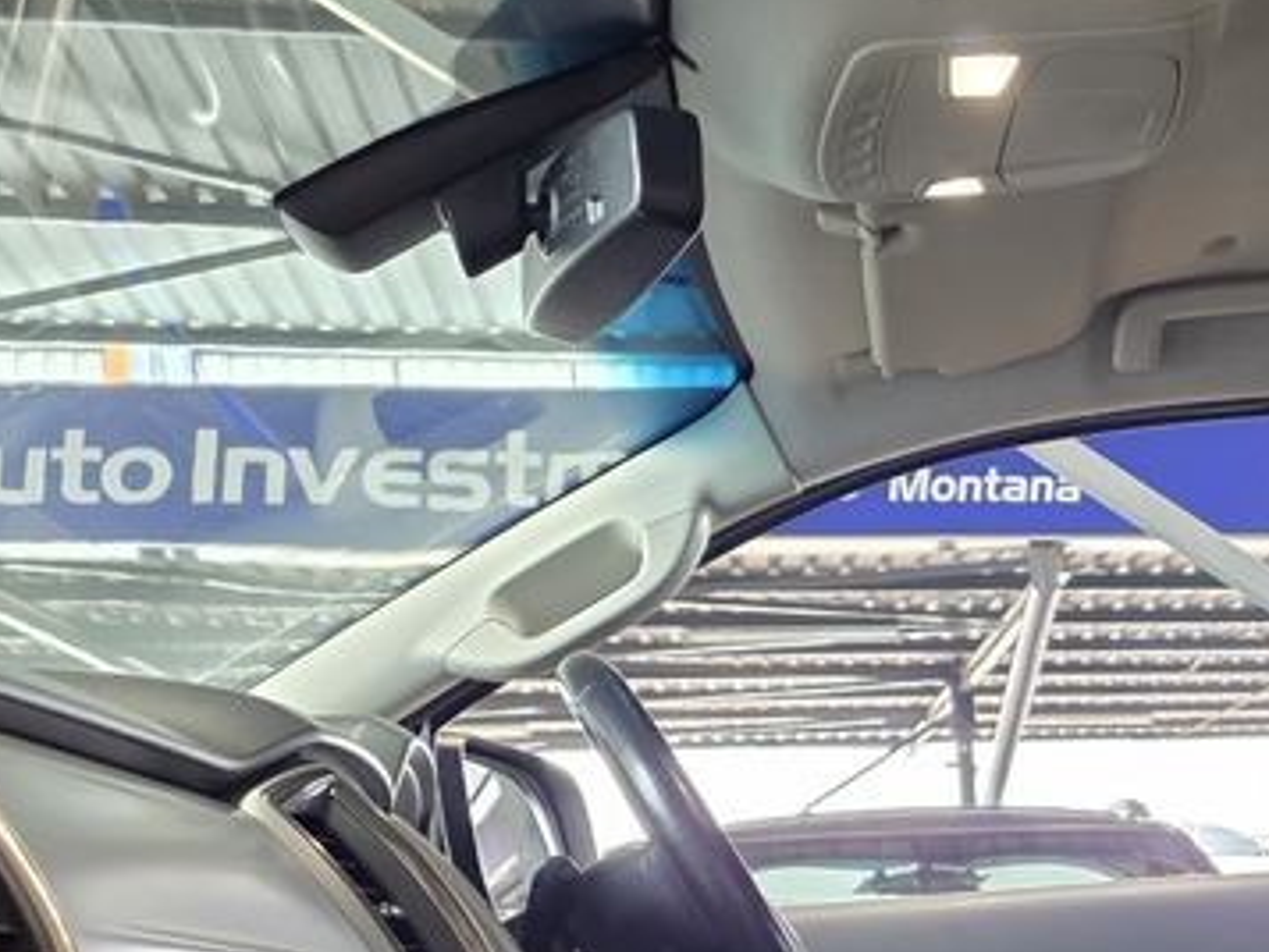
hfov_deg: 27.0
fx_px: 2420
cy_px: 1112
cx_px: 1393
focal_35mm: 66
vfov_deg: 20.9
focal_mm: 6.25
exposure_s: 1/100
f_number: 1.7
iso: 500
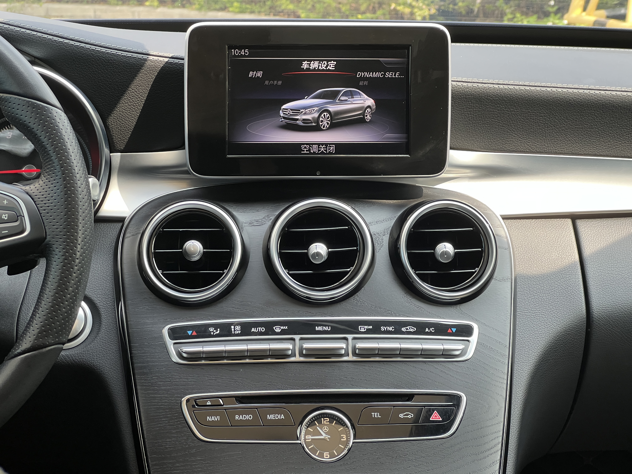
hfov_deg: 25.3
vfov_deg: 19.1
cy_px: 237
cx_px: 316
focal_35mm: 77
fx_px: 1406
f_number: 2.8
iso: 160
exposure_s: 1/121
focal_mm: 9
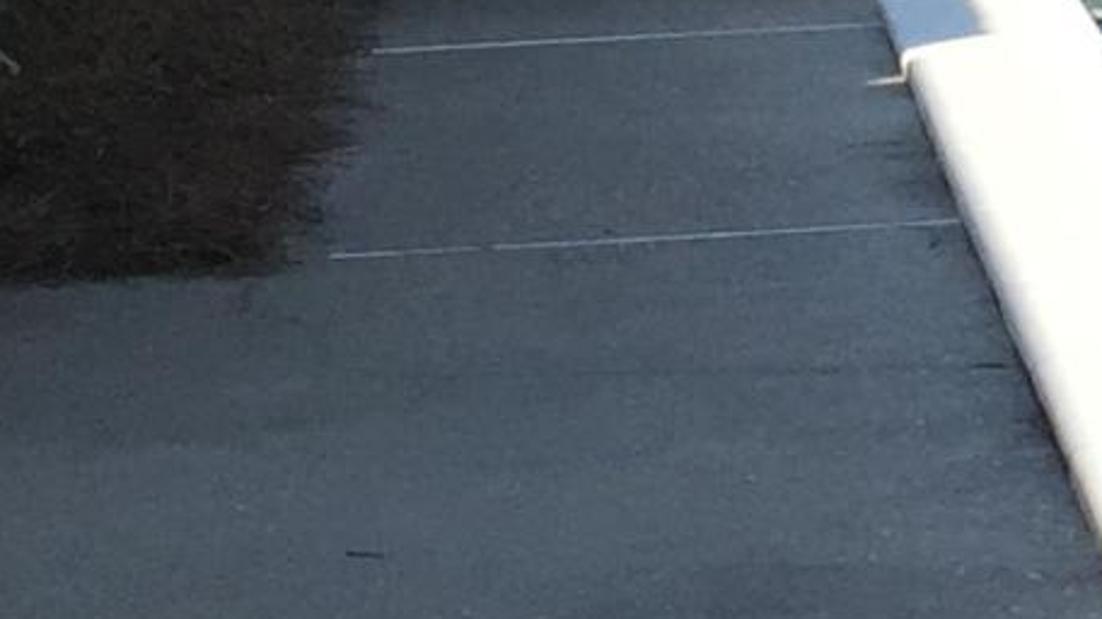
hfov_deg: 8.9
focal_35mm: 208
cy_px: -152
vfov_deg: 5.8
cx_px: 3062
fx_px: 6075
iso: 32
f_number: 2.2
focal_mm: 4.15
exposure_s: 1/1721
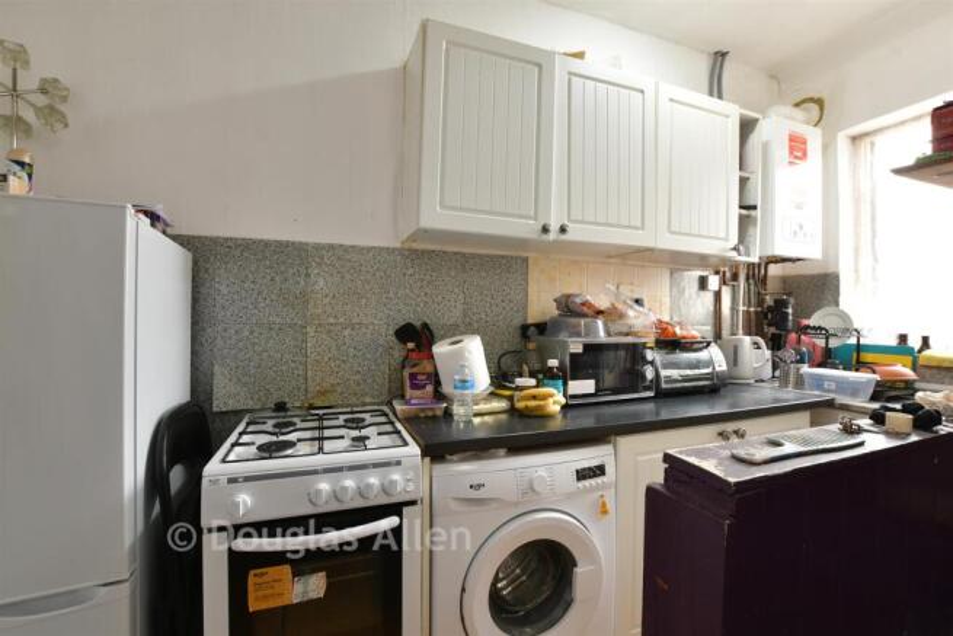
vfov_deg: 77.4
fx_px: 397
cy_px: 318
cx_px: 476
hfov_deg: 100.4
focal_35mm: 15
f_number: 8
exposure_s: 1/5
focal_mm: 10
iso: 250
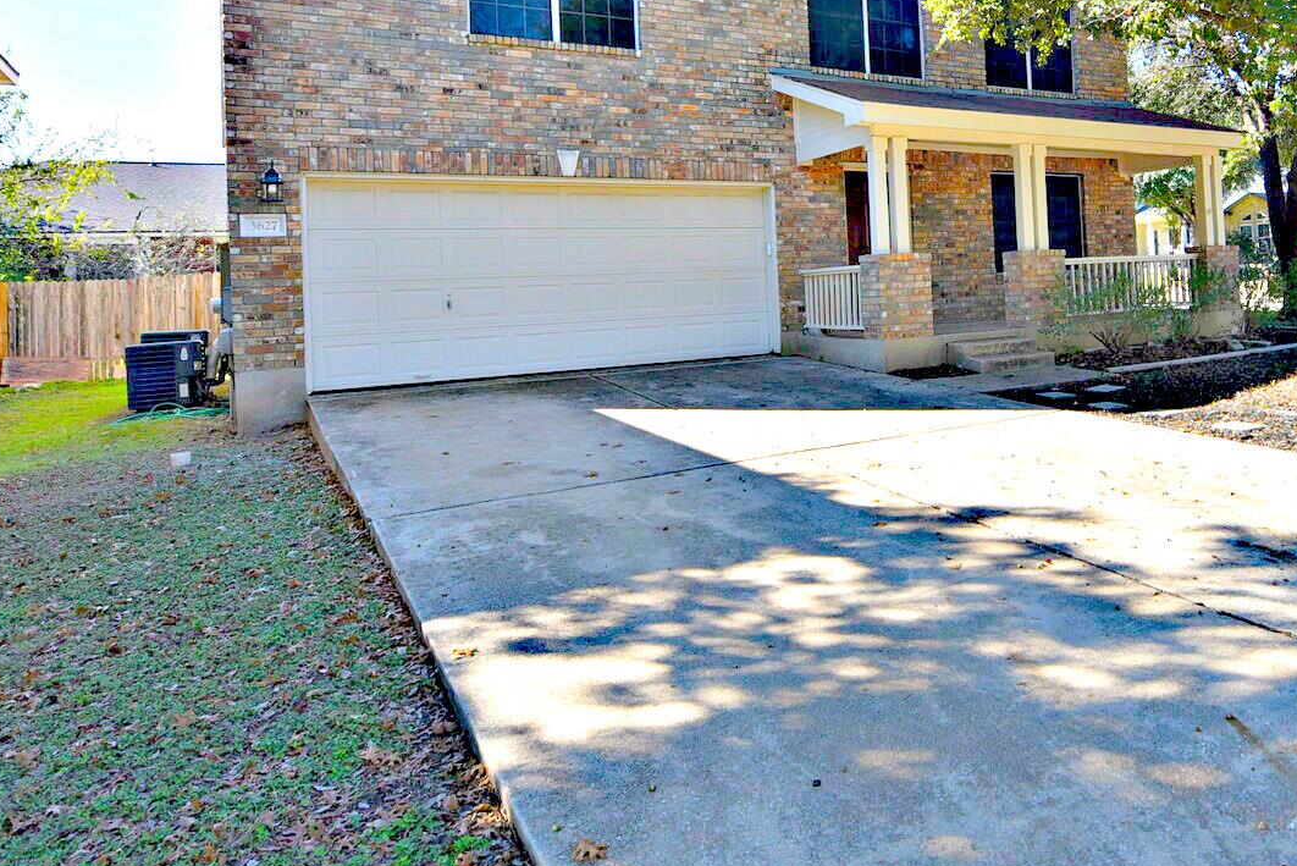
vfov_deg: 46.9
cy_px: 260
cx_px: 977
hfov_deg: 63.3
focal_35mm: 27
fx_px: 973
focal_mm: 14
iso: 250
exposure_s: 1/250
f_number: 8
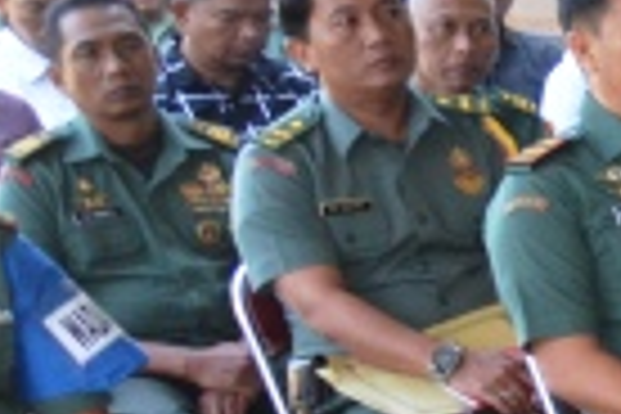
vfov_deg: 6.9
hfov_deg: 8.2
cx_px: 2066
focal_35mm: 200
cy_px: 306
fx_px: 3450
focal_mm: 18
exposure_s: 1/125
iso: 720
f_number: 4
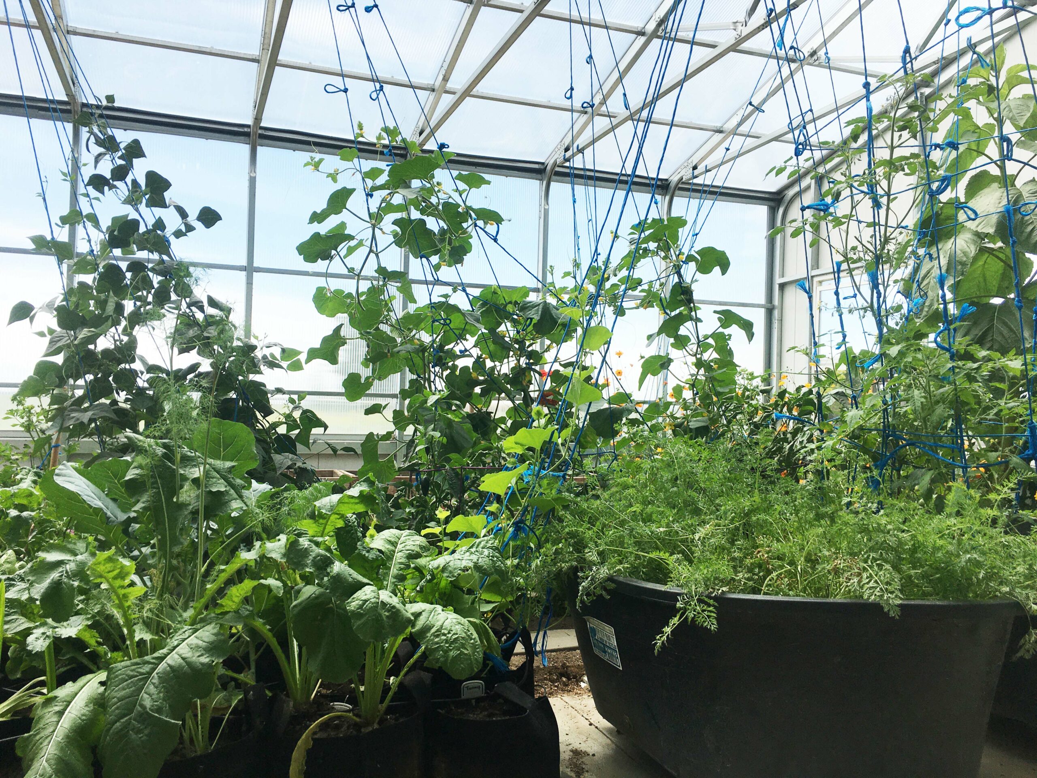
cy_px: 389
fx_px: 869
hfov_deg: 61.7
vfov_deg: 48.2
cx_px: 518
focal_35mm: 29
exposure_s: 1/950
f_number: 2.2
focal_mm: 4.15
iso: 25
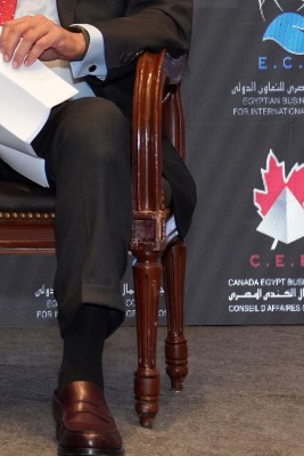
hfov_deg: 7.5
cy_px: 46
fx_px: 2151
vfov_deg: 12.0
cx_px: -422
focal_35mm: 170
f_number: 3.5
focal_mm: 42
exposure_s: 1/125
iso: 2000
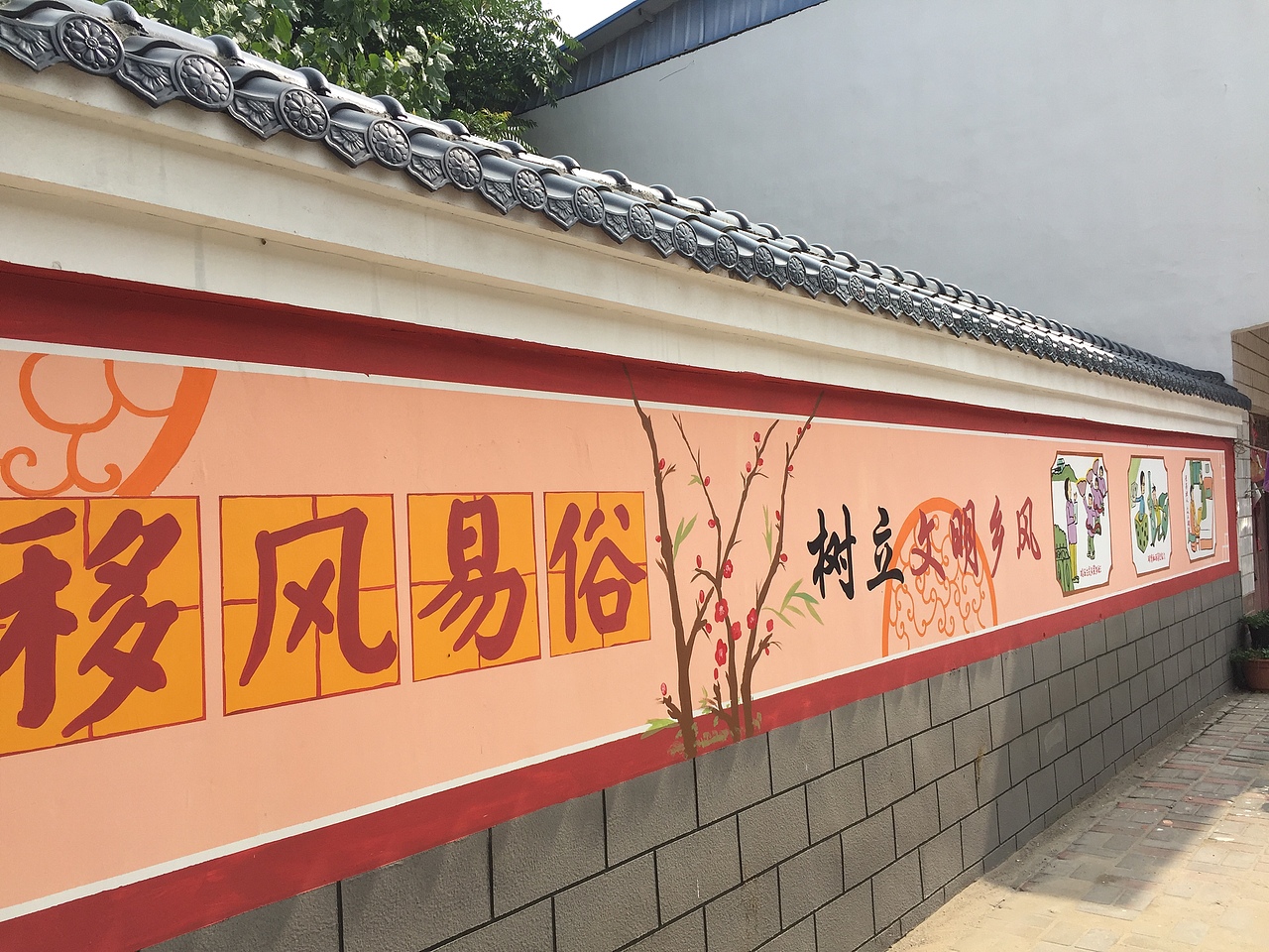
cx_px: 634
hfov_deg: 61.7
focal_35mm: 29
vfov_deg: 48.2
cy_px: 476
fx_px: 1063
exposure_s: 1/1522
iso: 32
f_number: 2.2
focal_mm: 4.15
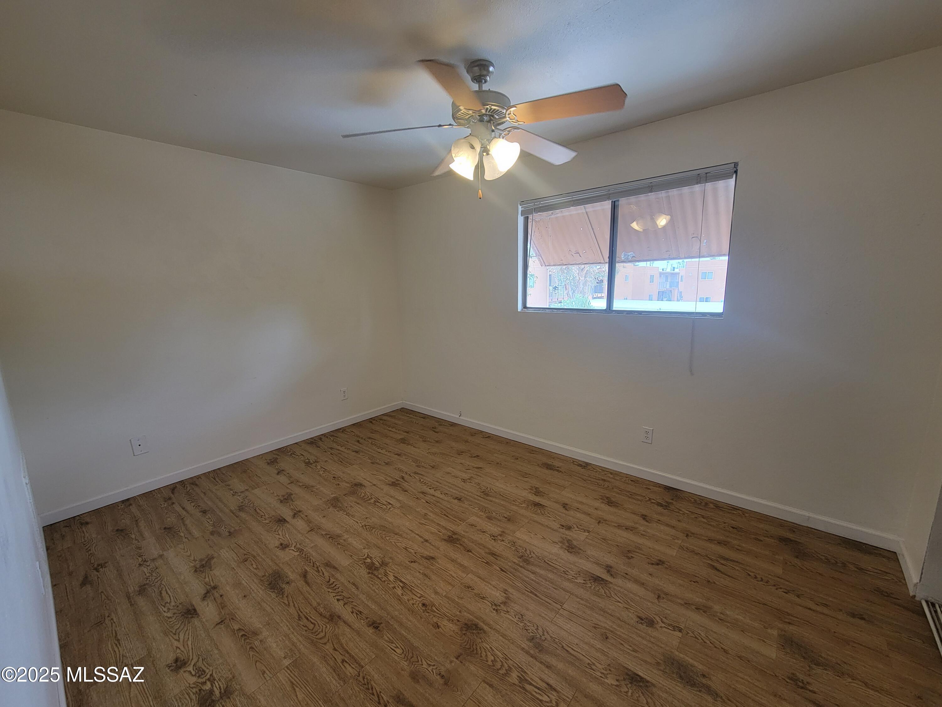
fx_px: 354
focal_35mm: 13
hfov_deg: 106.2
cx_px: 471
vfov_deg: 89.9
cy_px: 354
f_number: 2.2
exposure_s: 1/60
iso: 80
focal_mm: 2.2
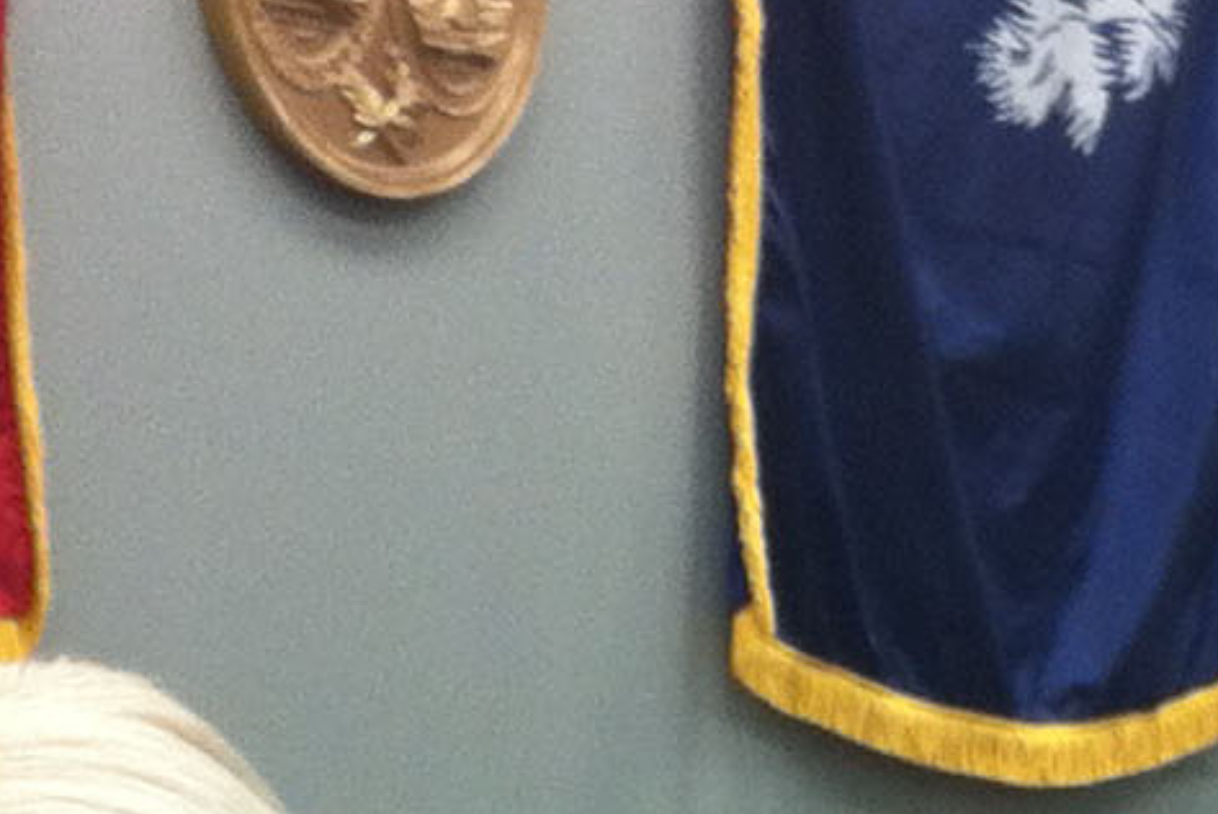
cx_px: 1213
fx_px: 6737
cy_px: 1744
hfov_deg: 10.2
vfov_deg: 6.7
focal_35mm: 199
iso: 100
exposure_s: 1/15
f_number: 2.8
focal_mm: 3.85
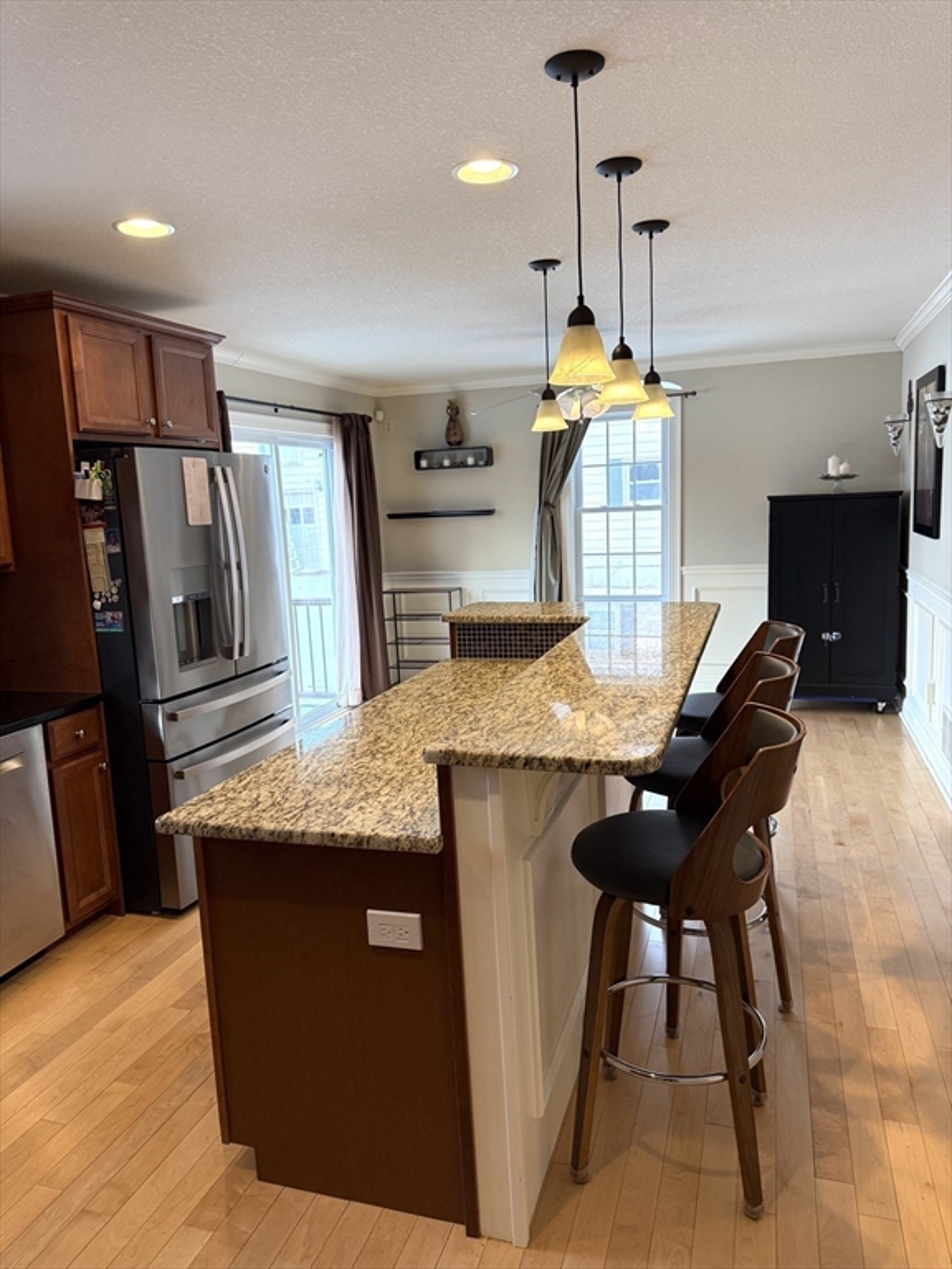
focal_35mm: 24
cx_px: 476
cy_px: 634
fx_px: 880
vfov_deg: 71.6
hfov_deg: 56.8
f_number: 1.78
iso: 125
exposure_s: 1/156
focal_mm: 6.76
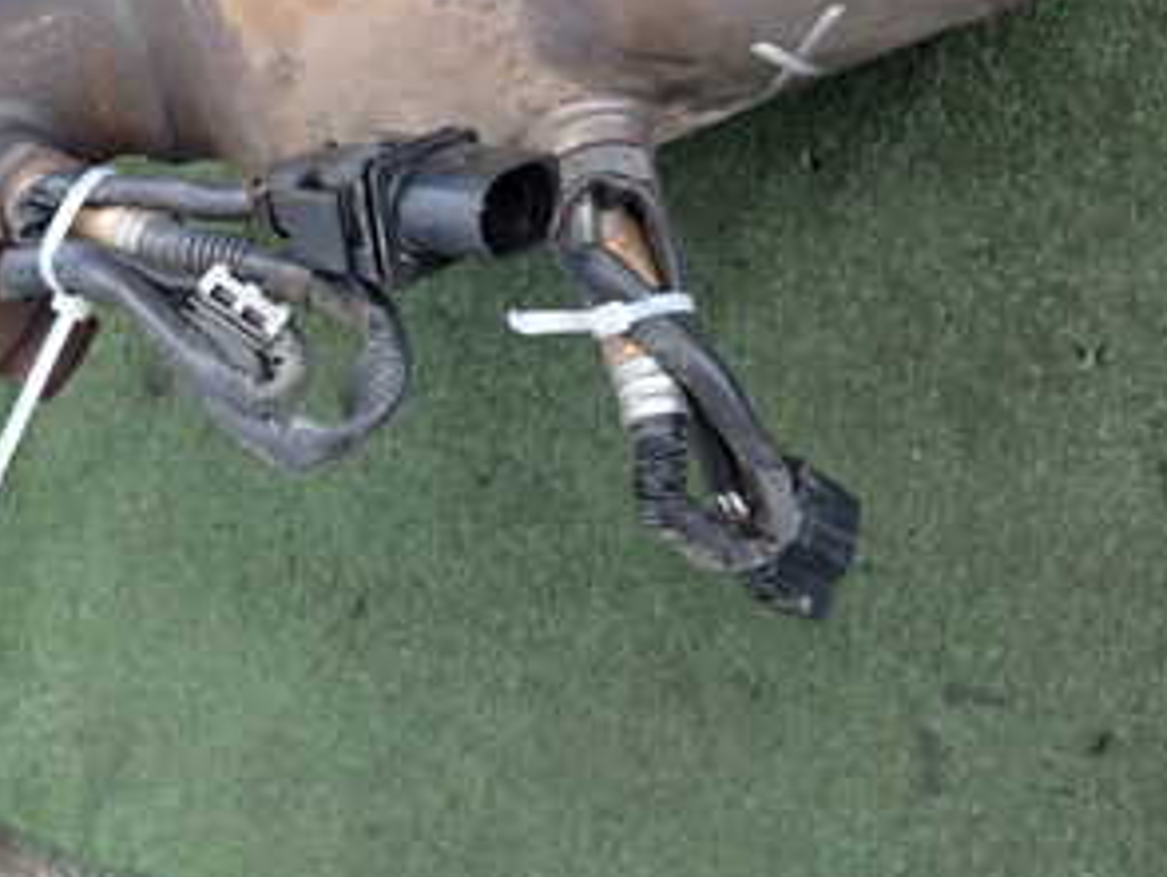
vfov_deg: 28.3
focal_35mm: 51
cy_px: 242
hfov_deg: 36.9
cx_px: 353
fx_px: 1721
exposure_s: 1/30
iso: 250
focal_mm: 4.5
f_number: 2
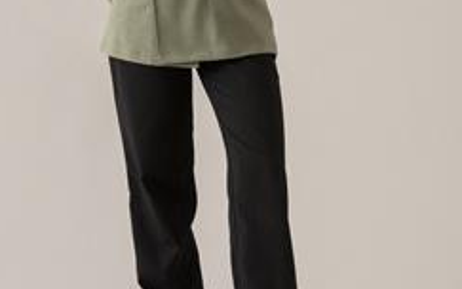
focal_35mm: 243
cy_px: 6
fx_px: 3060
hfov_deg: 8.6
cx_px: 194
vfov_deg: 5.4
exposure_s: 1/160
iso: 320
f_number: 11
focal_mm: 125
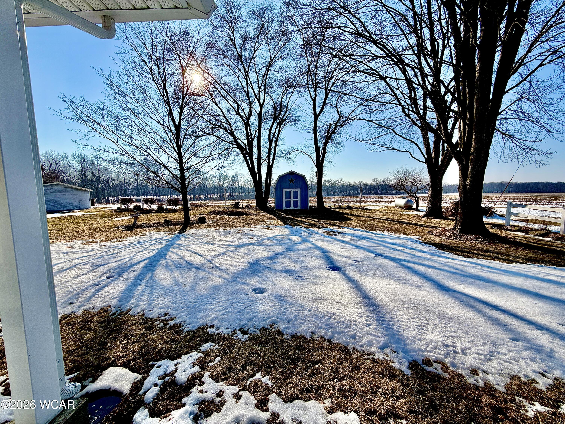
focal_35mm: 14
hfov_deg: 102.1
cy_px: 212
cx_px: 282
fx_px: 229
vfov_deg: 85.7
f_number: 2.2
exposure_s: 1/1745
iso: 20
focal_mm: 2.22
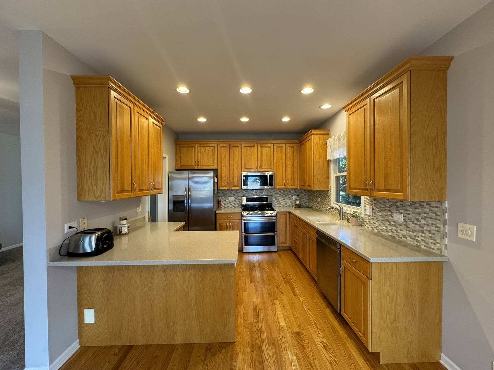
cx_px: 247
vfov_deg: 85.7
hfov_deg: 102.1
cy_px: 185
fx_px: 200
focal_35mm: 14
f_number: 2.2
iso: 200
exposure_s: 1/60
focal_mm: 2.22
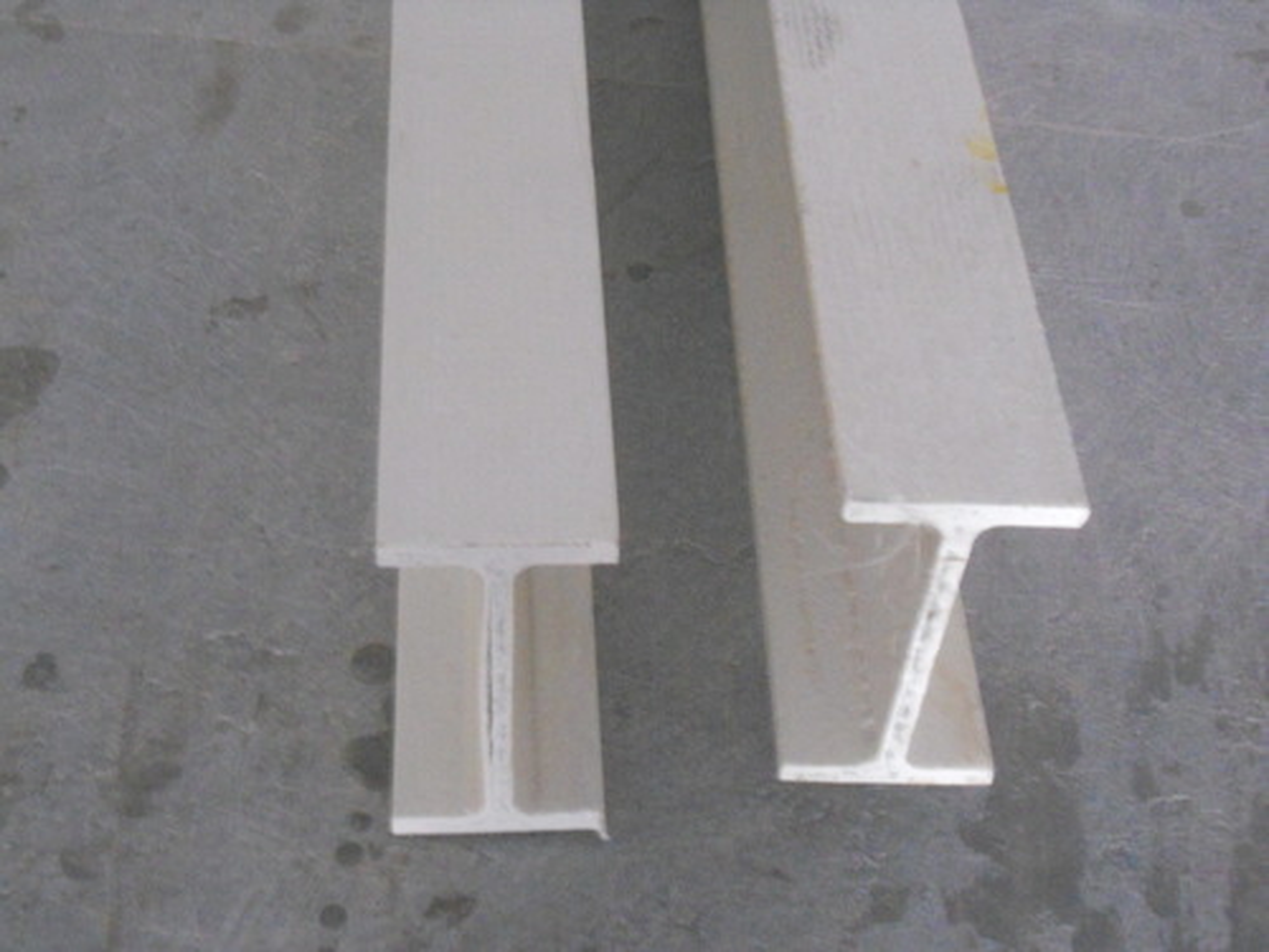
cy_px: 476
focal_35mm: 54
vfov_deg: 27.0
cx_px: 634
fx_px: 1980
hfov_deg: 35.5
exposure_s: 1/8
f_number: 4.8
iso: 800
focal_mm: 9.8
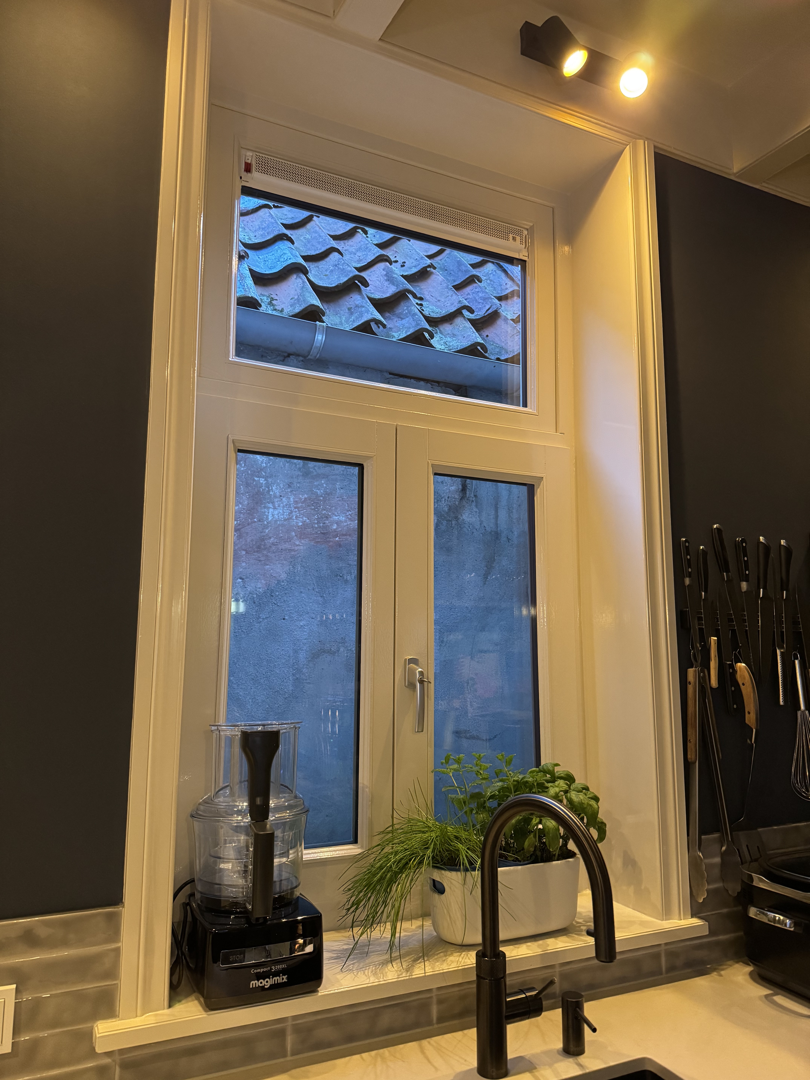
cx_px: 405
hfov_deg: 56.8
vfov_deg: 71.6
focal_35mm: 24
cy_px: 540
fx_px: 749
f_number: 1.78
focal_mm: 6.76
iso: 800
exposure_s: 1/60
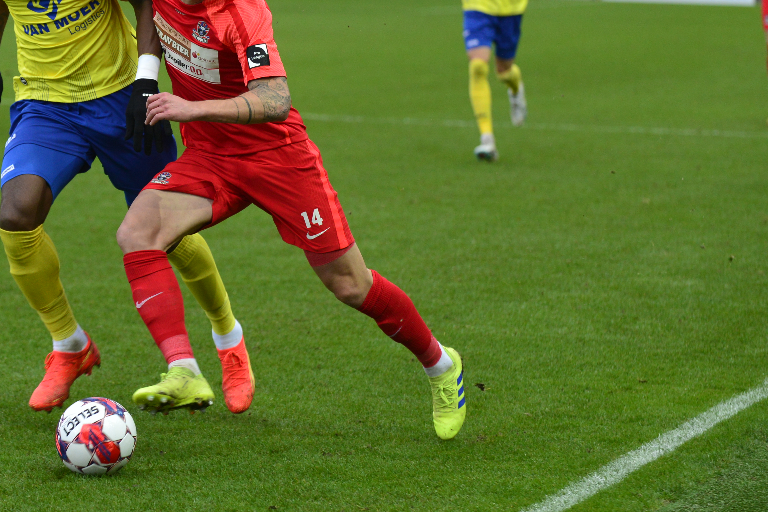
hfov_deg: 9.6
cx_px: 190
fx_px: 4588
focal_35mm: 215
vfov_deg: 6.4
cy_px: 65
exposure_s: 1/1000
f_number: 3.5
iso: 1100
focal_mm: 120
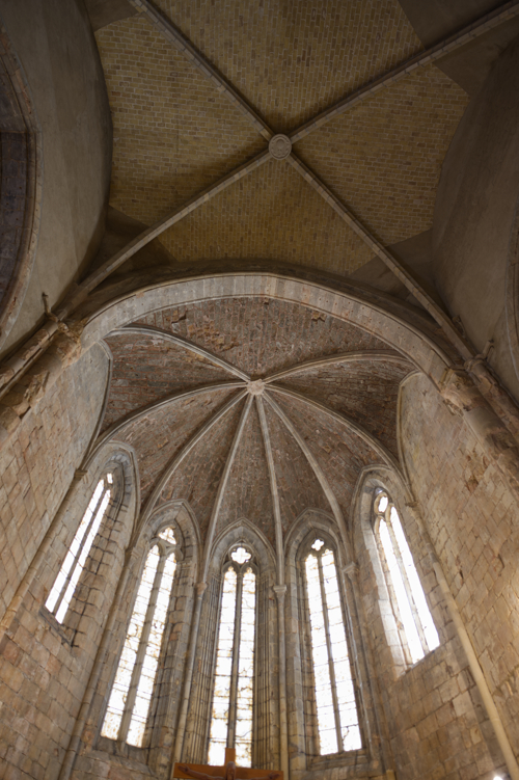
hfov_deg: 61.9
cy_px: 390
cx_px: 260
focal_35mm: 20
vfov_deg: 84.0
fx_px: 433
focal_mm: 20
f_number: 1.8
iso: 250
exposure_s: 1/10
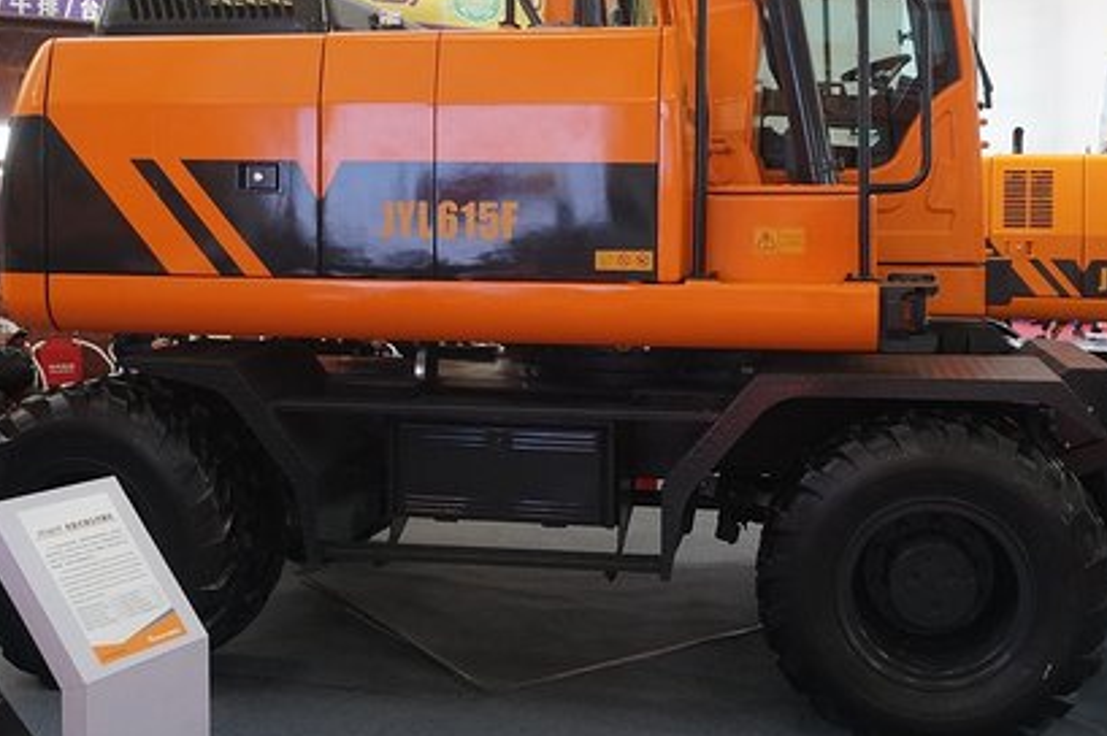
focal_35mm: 47
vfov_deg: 28.5
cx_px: 541
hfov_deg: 41.9
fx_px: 1444
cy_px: 272
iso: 500
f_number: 4
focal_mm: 16
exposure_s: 1/60
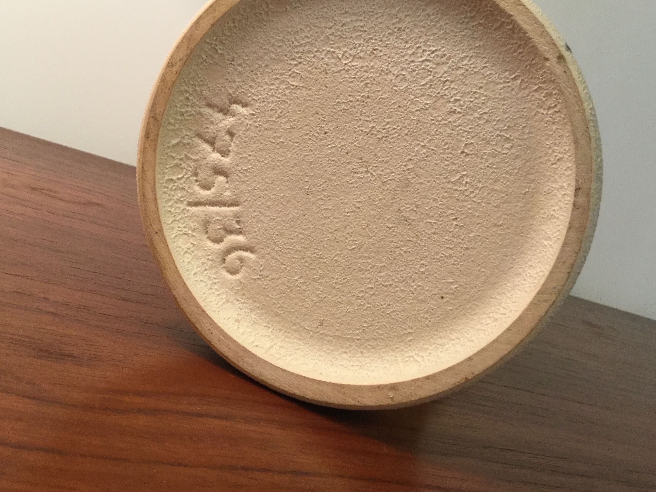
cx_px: 324
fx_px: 720
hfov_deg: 49.0
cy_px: 196
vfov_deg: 37.6
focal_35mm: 38
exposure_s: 1/33
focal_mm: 3.3
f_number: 2.4
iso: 64
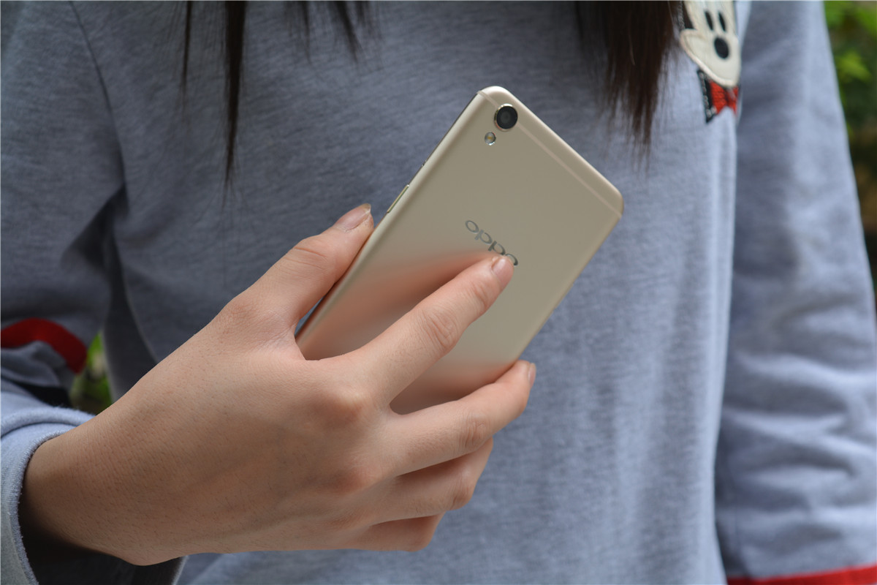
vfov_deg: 17.5
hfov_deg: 26.0
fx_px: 1900
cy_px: 292
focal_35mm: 78
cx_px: 438
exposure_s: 1/100
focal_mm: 52
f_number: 6.3
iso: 100
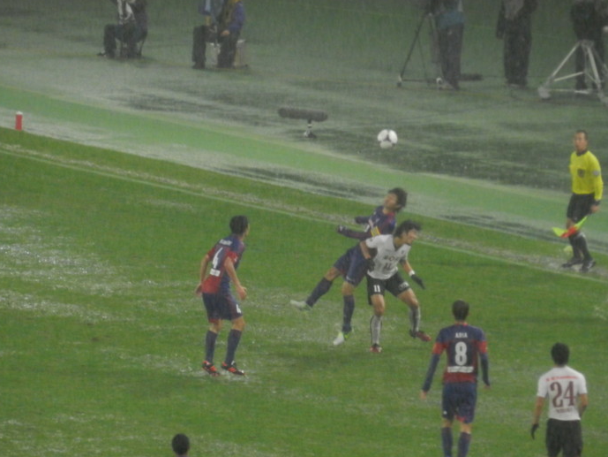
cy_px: 263
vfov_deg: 2.1
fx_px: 12648
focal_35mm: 720
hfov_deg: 2.8
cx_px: 342
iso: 400
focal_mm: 110.1
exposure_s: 1/125
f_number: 5.7
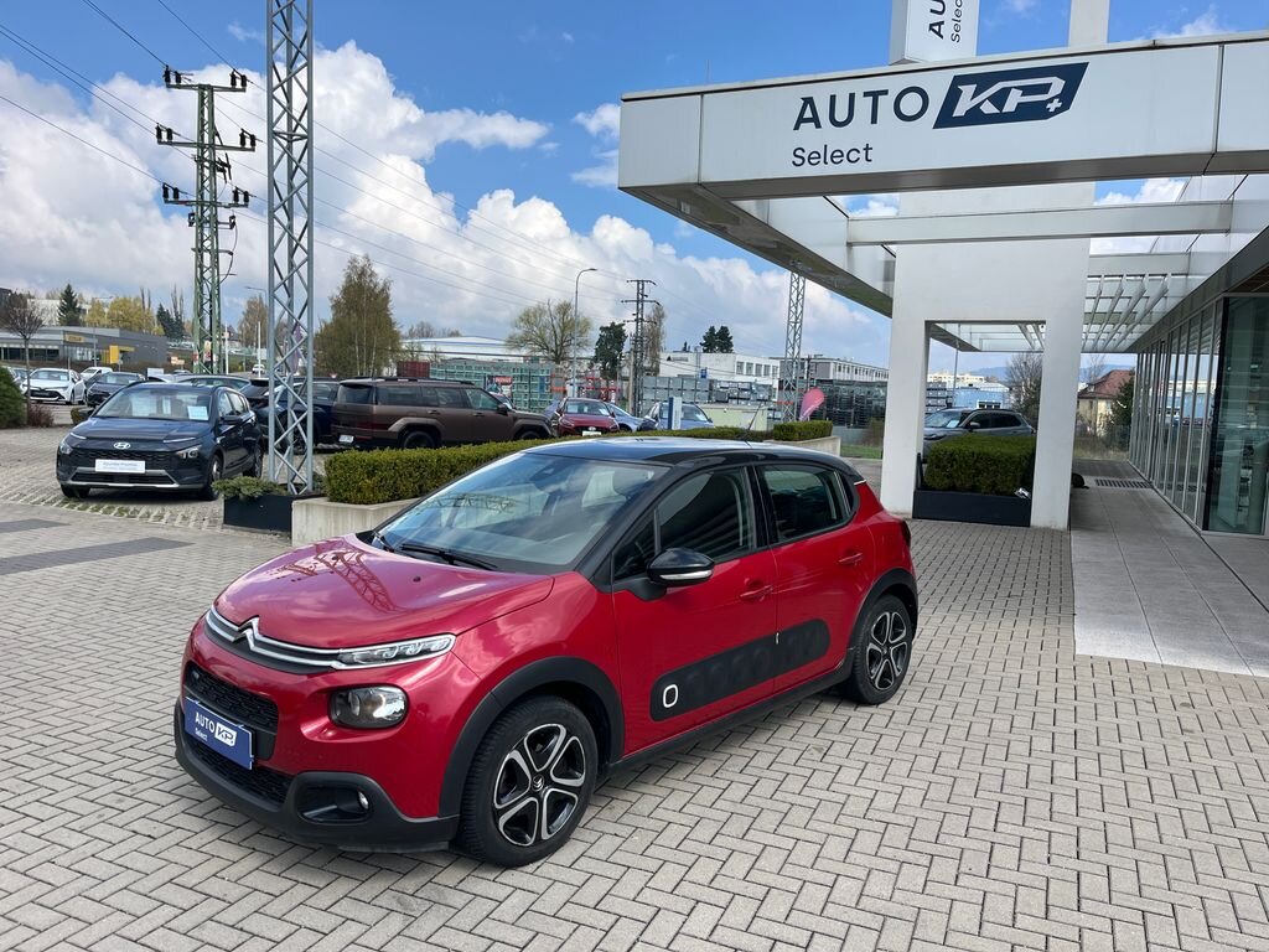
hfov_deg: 67.3
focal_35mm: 26
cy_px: 476
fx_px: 953
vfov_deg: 53.1
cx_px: 634
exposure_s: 1/2309
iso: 50
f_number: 1.6
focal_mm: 5.1
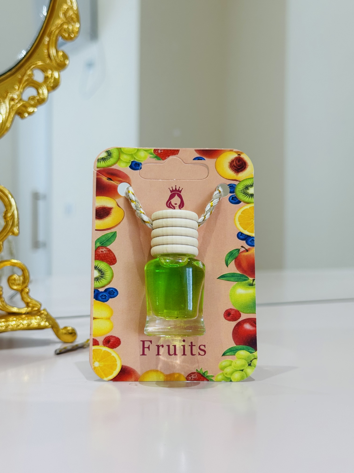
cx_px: 177
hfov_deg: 30.3
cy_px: 236
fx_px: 654
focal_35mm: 48
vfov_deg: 39.7
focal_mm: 6.76
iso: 50
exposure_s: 1/121
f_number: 1.78
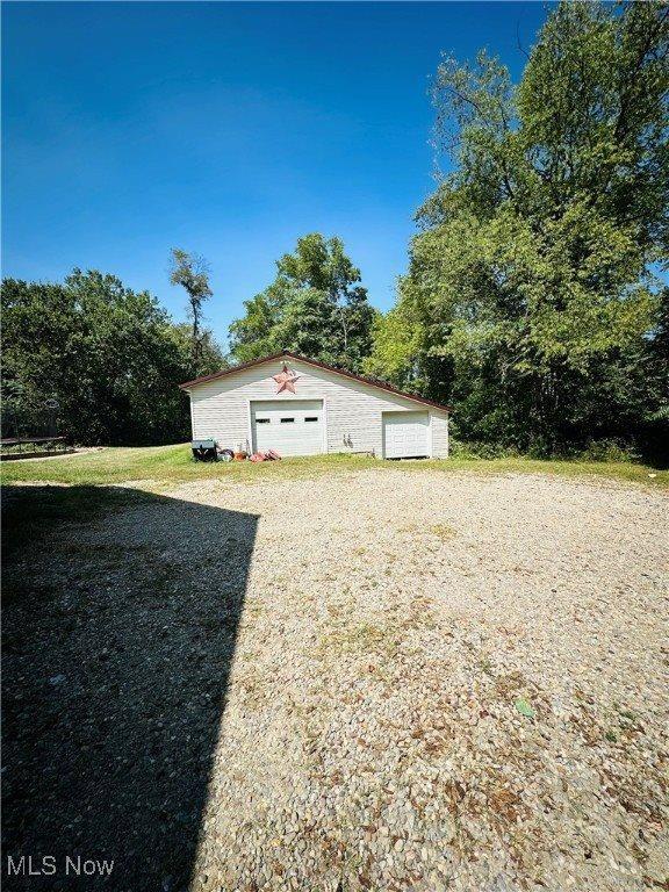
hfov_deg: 85.7
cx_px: 334
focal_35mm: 14
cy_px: 446
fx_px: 361
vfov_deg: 102.1
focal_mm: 2.22
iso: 50
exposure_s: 1/2564
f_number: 2.2
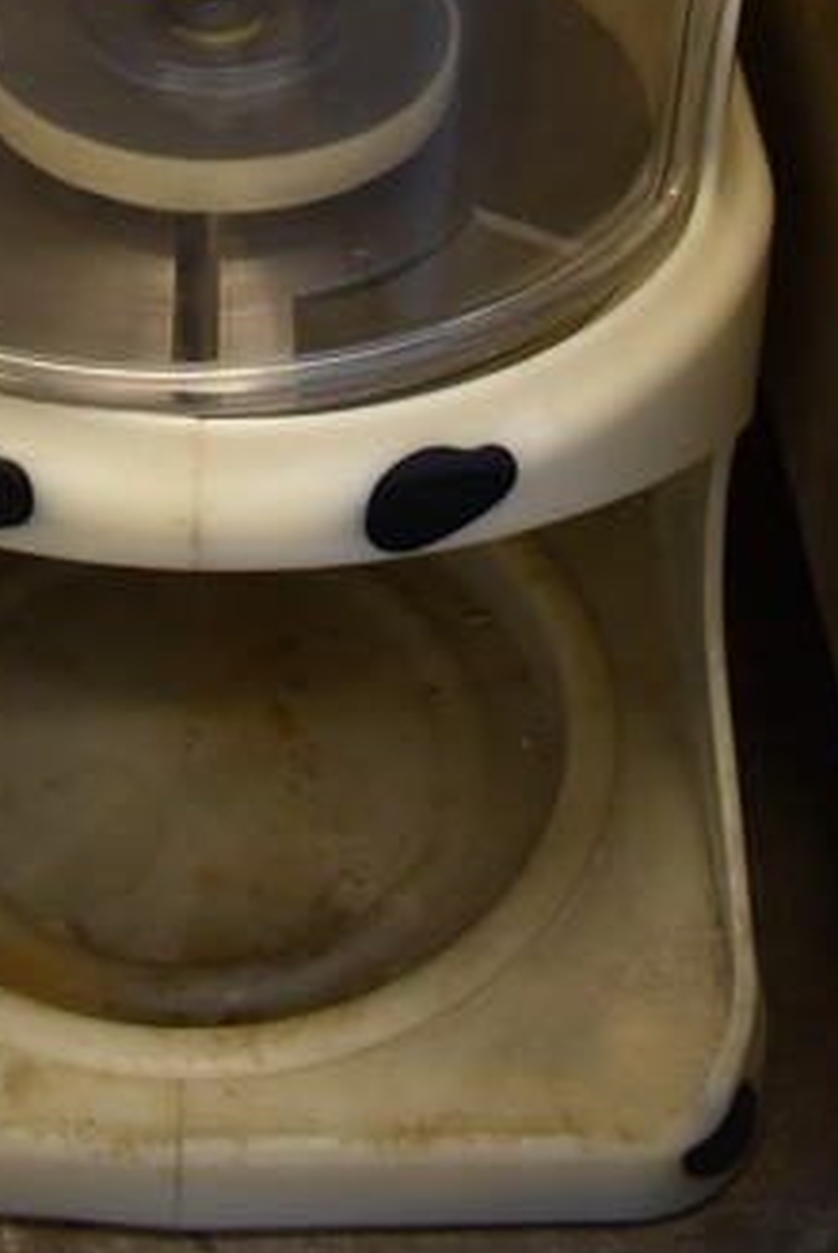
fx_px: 2613
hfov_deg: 18.1
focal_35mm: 75
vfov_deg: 23.7
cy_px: -383
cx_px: 221
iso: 320
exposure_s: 1/30
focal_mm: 18
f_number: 3.5
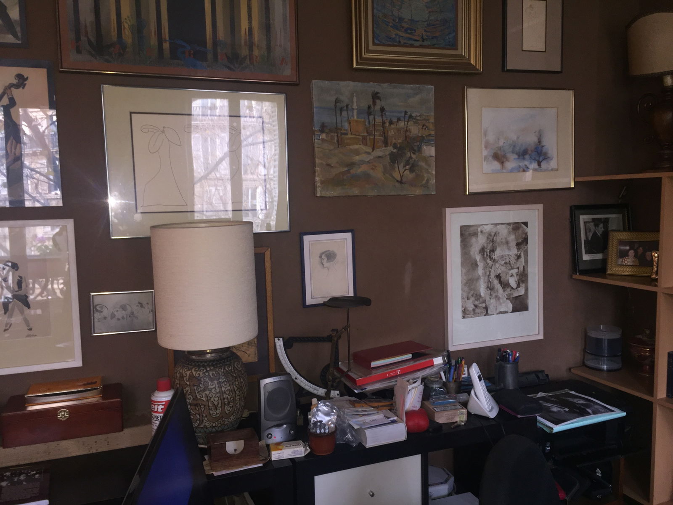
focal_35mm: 29
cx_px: 336
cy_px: 252
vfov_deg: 48.2
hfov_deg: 61.7
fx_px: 564
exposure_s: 1/33
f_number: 2.2
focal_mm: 4.15
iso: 64
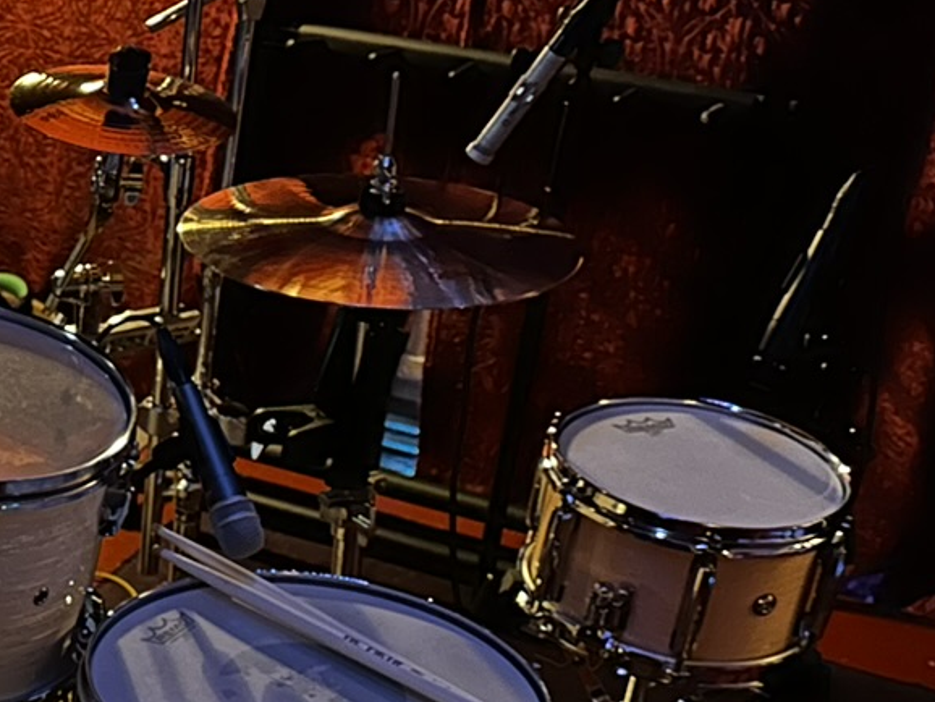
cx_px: -160
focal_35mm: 85
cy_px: 548
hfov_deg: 21.5
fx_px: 2297
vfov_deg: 17.3
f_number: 1.78
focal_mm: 6.86
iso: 1600
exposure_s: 1/17
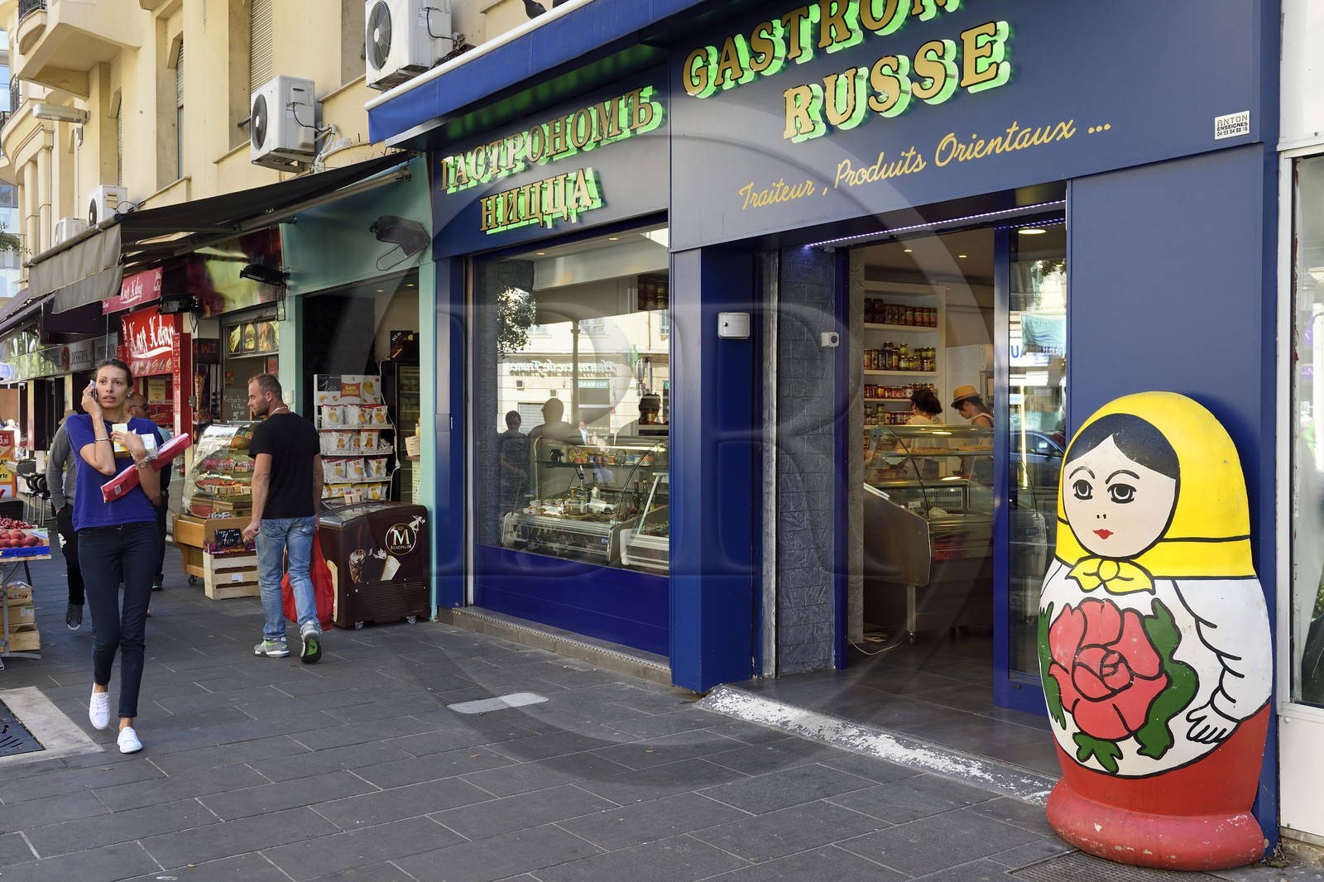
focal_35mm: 34
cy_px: 441
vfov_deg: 38.9
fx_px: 1250
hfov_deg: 55.8
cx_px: 662
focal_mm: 34
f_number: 8
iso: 800
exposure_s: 1/160
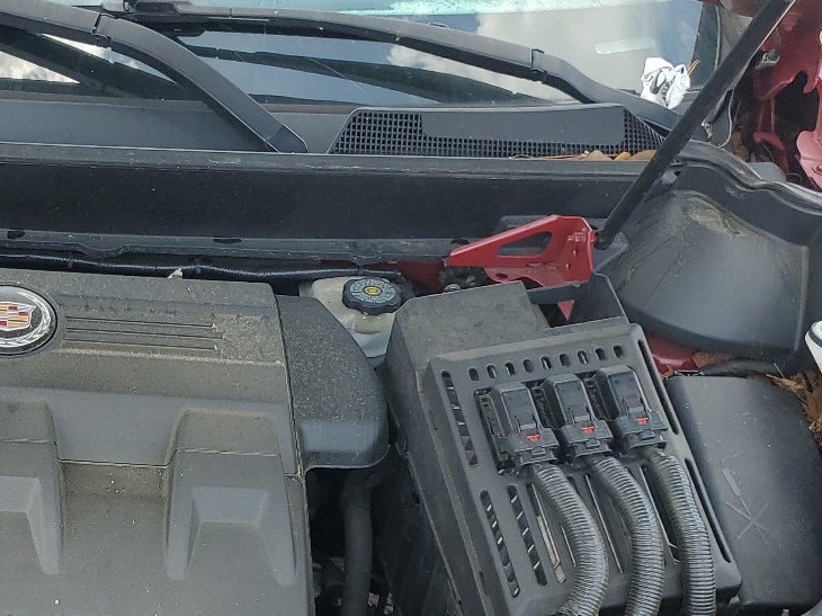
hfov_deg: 32.2
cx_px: 86
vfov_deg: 24.9
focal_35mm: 57
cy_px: 547
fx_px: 1353
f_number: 1.5
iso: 50
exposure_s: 1/714
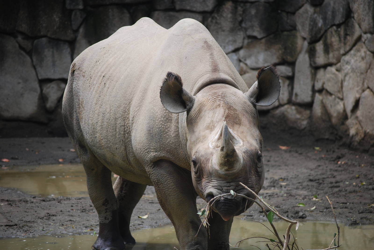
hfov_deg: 11.8
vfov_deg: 7.9
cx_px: 187
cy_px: 125
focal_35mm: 174
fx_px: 1810
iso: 200
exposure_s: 1/250
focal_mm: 116
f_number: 4.8
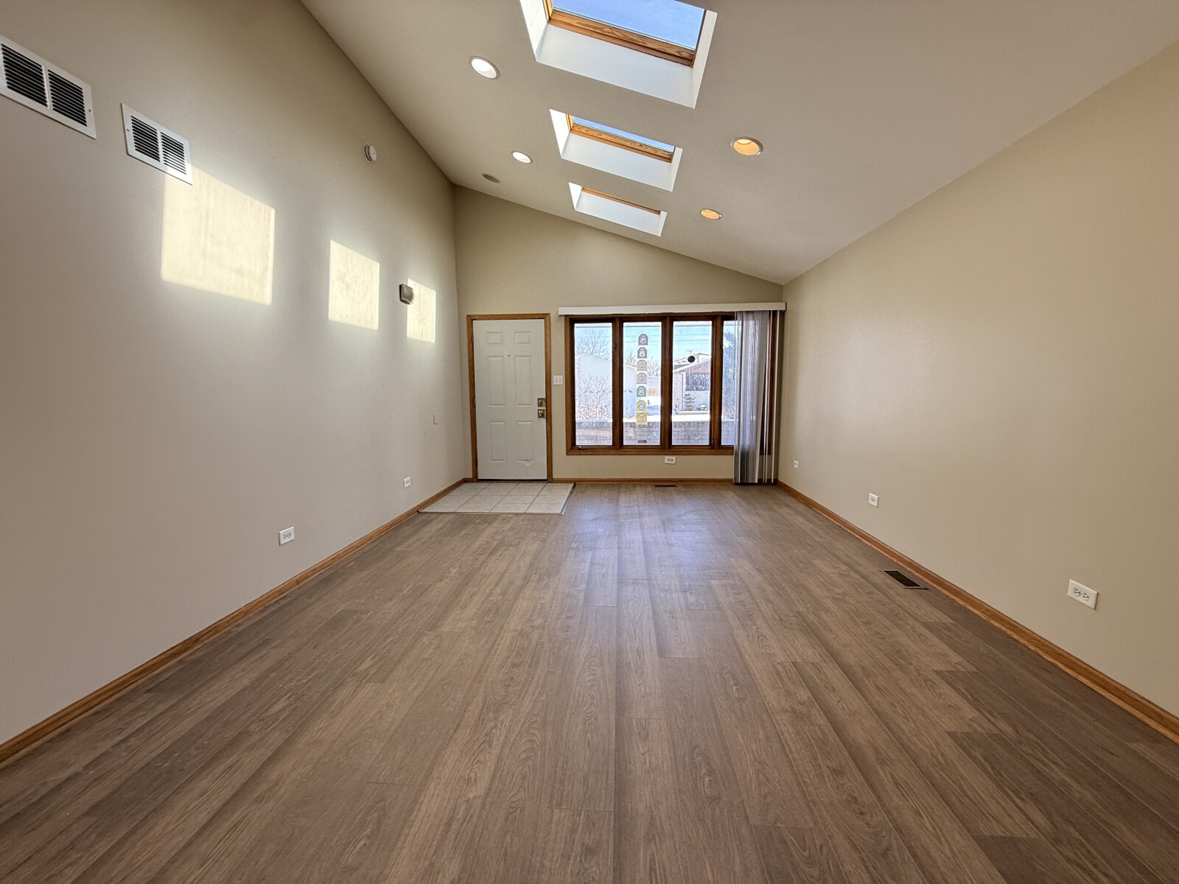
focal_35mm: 14
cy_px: 442
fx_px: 477
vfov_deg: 85.7
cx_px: 590
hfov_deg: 102.1
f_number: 2.2
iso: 64
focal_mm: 2.22
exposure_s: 1/250
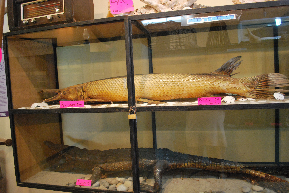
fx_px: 217
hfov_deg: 67.3
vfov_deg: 48.0
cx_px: 144
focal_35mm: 27
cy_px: 96
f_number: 3.5
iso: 1250
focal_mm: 18
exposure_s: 1/30
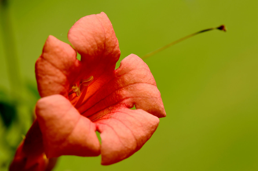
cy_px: 86
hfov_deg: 13.1
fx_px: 1127
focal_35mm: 158
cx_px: 129
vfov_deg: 8.7
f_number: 8
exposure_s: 1/80
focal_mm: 105
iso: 100
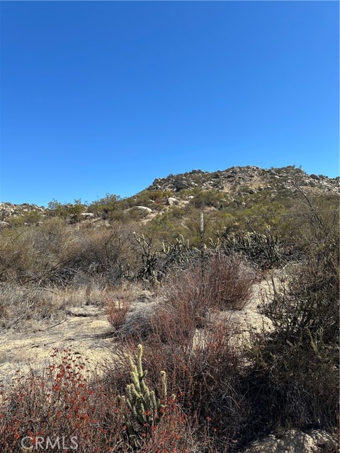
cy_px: 226
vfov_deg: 71.6
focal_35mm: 24
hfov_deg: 56.8
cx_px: 170
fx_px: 314
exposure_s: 1/3155
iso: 80
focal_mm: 6.86
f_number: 1.78
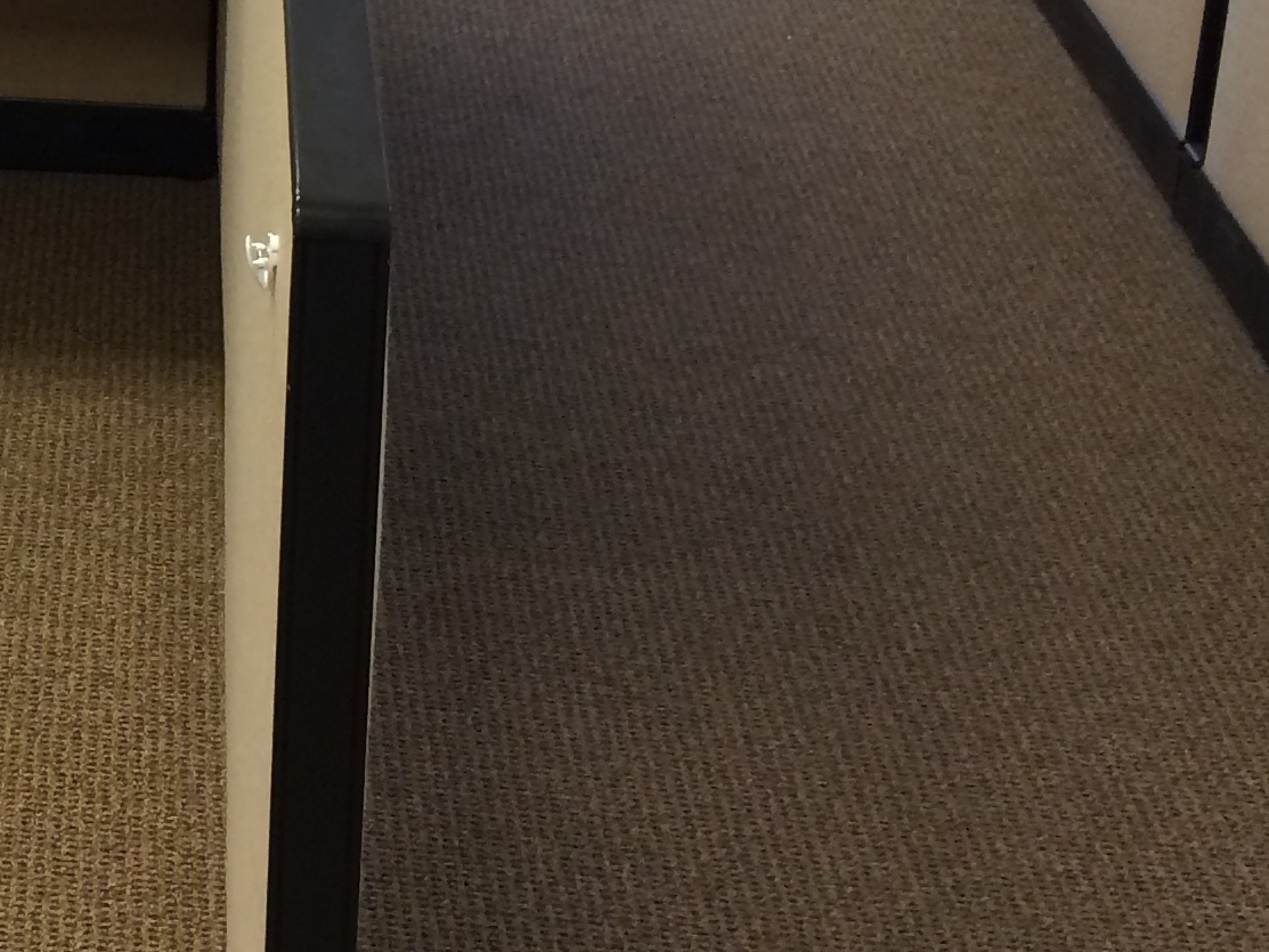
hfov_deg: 20.4
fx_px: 3226
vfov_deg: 16.2
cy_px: -138
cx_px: -356
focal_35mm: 88
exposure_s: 1/30
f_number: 2.2
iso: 100
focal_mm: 4.12
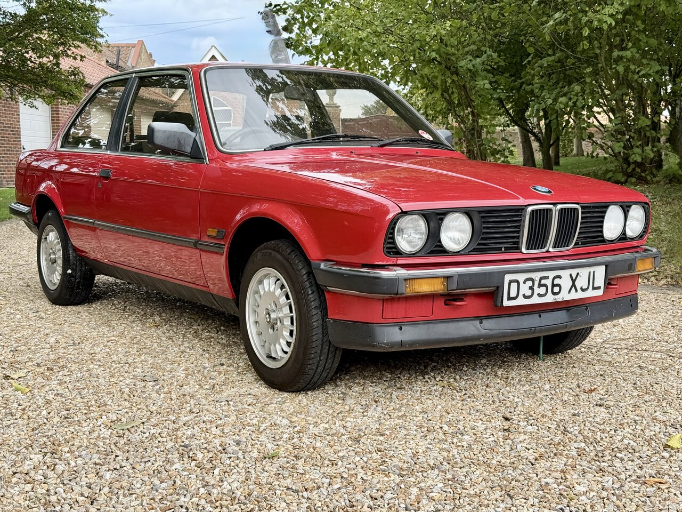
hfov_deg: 39.7
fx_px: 946
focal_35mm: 48
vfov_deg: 30.3
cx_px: 341
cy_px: 256
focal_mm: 6.76
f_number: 1.78
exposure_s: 1/875
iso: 100
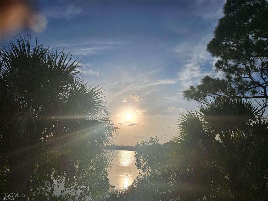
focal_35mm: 23
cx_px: 134
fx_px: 178
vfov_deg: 58.9
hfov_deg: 73.9
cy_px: 100
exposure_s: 1/10029
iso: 25
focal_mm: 5.4
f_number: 1.8
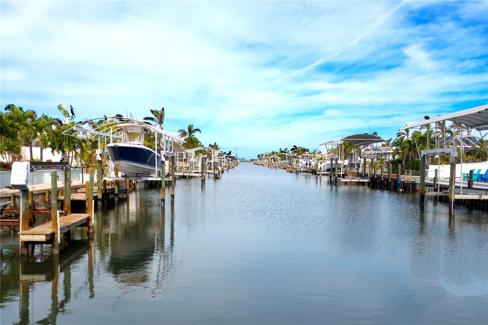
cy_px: 162
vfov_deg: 36.9
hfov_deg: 53.1
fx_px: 488
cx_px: 244
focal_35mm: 36
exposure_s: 1/1000
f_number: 4.5
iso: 200
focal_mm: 24
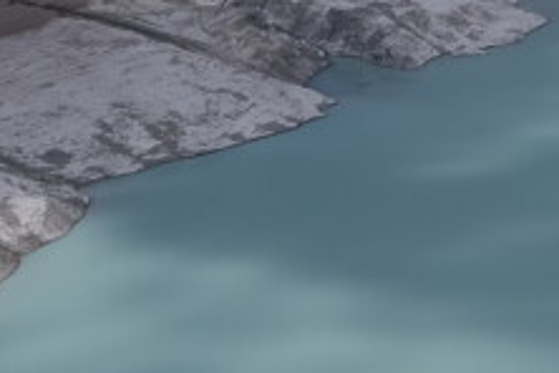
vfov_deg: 9.1
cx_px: 821
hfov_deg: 13.3
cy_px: -257
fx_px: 2267
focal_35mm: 146
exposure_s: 1/160
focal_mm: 13.2
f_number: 9
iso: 160
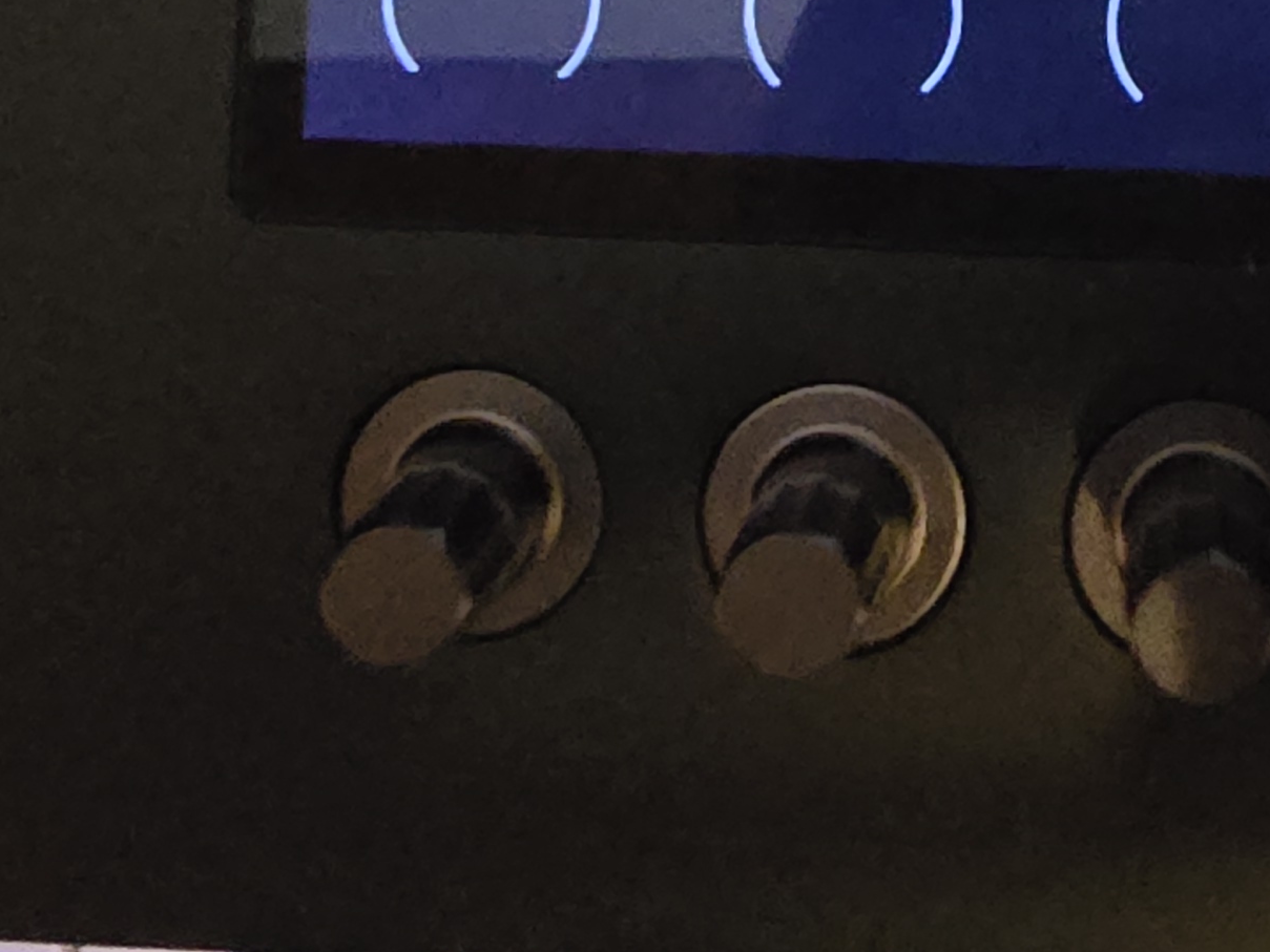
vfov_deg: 24.3
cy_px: -553
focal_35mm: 43
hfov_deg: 36.8
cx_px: 1407
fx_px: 1578
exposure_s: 1/25
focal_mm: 2.2
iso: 1600
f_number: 2.2
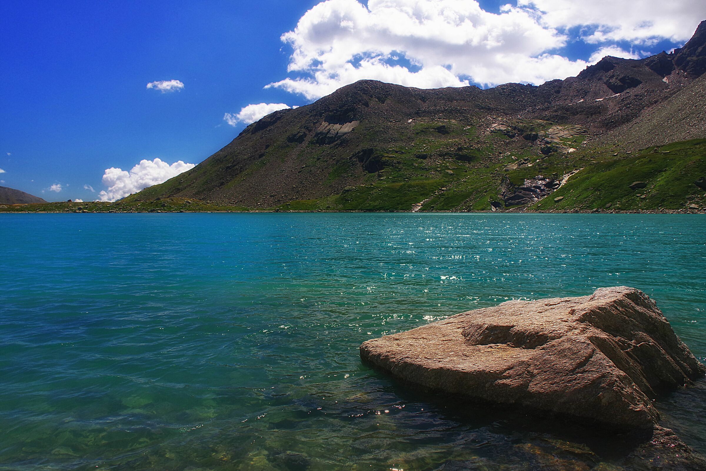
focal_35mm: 24
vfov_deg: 53.1
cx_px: 353
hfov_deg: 73.7
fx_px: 471
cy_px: 236
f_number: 16
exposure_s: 1/180
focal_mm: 16
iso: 560
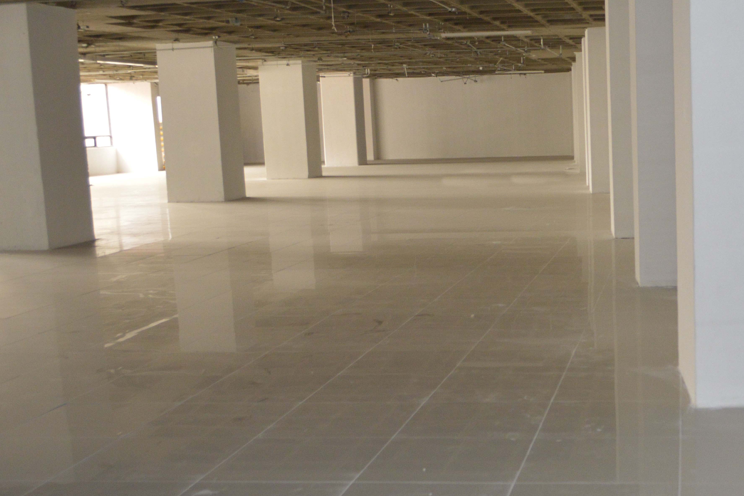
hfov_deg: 34.6
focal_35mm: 56
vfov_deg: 24.1
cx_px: 594
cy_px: 306
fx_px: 1157
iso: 900
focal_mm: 22
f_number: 3.8
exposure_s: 1/60
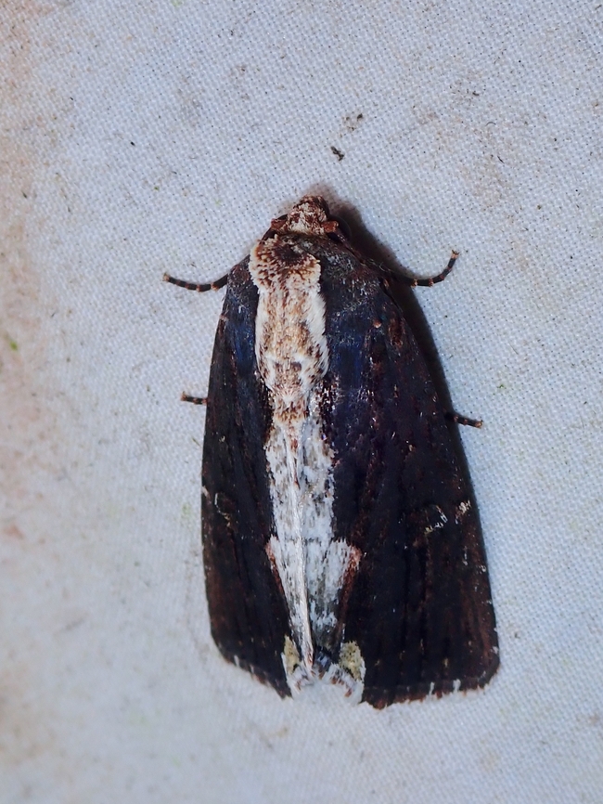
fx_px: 2321
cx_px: 302
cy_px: 402
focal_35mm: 100
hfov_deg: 14.8
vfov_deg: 19.6
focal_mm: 18
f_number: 6.3
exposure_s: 1/400
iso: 160
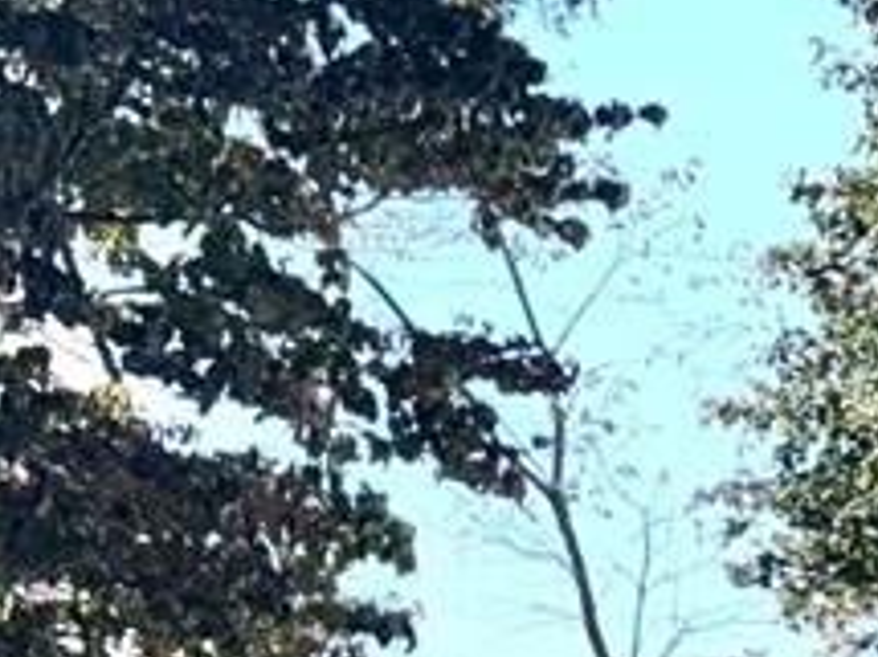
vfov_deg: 6.5
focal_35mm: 229
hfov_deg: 8.0
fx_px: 5805
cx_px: 2083
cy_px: 686
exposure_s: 1/4049
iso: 50
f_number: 1.78
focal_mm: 6.76
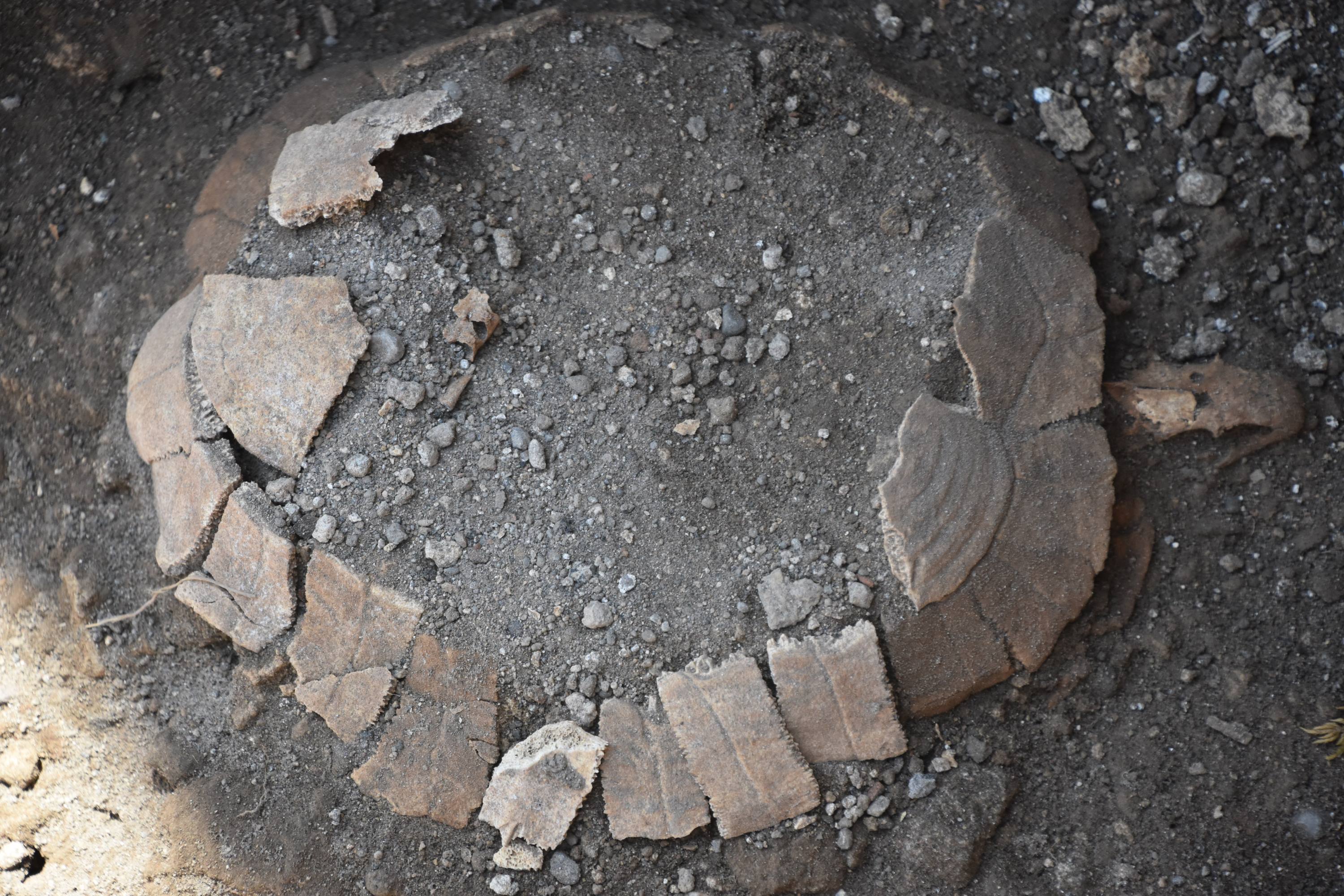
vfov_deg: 5.0
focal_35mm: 278
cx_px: 672
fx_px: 10359
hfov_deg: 7.4
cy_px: 448
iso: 800
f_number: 6
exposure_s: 1/640
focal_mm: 185
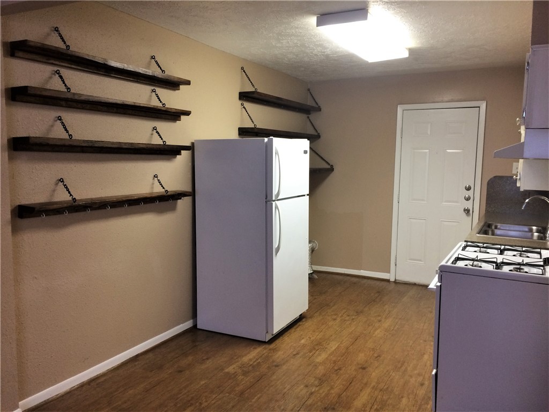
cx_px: 274
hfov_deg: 61.7
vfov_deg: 48.2
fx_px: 460
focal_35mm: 29
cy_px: 206
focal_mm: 4.15
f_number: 2.2
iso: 100
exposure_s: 1/30
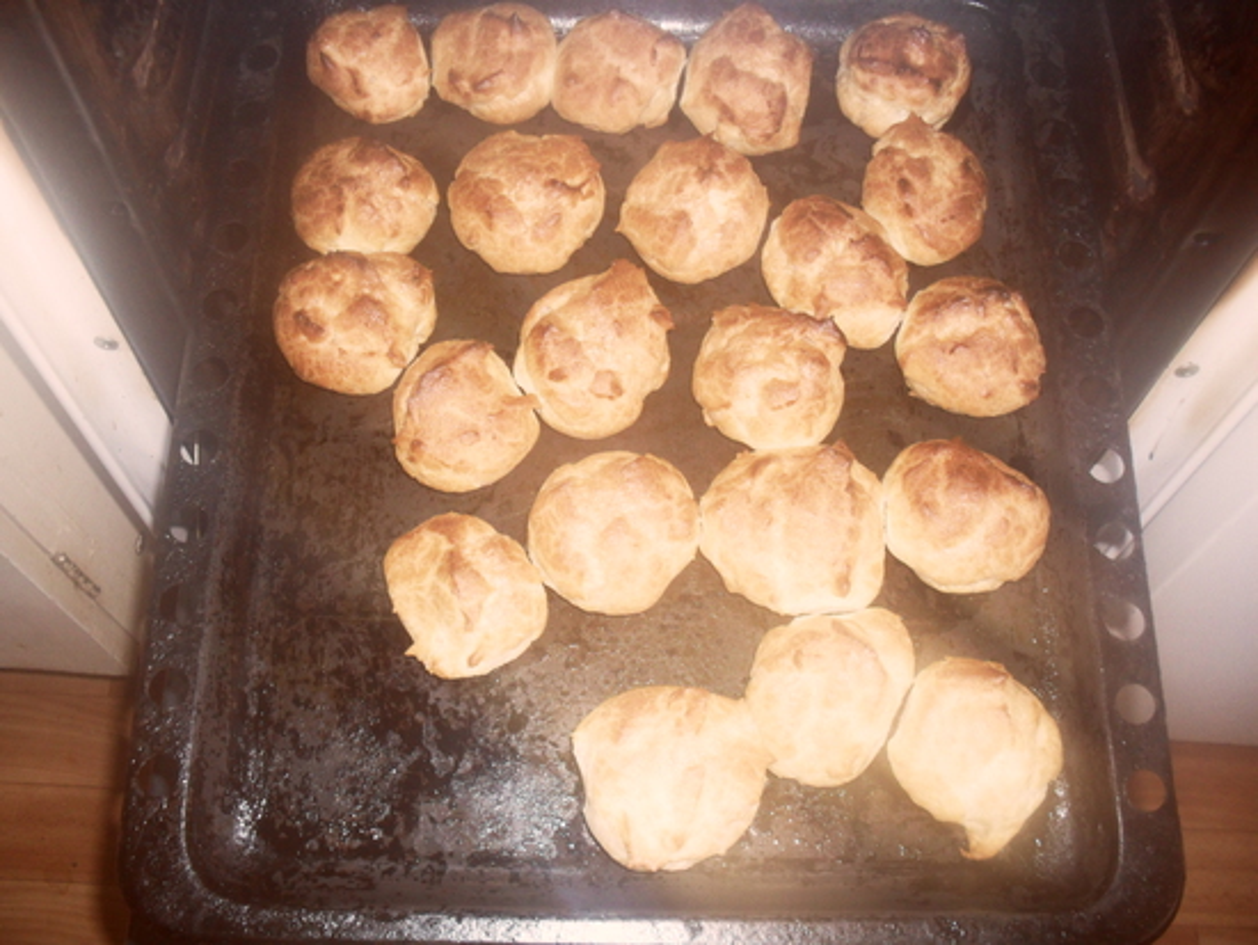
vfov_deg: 40.7
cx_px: 629
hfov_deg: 52.6
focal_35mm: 35
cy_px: 472
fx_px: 1273
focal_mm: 6.3
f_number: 3.2
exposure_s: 1/45
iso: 200
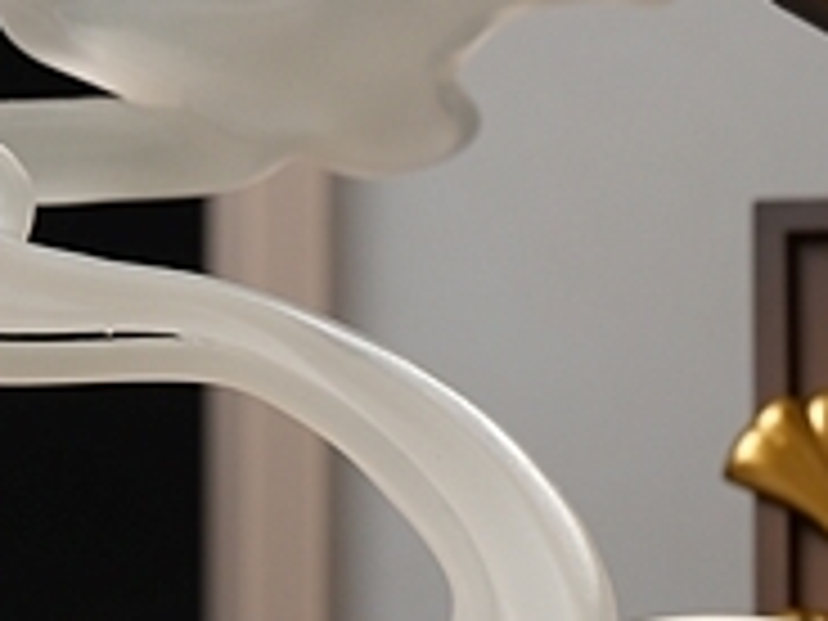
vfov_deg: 4.0
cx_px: 1449
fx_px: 8946
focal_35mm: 374
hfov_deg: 5.2
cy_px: 963
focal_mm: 70
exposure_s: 1/5
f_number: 7.1
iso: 100
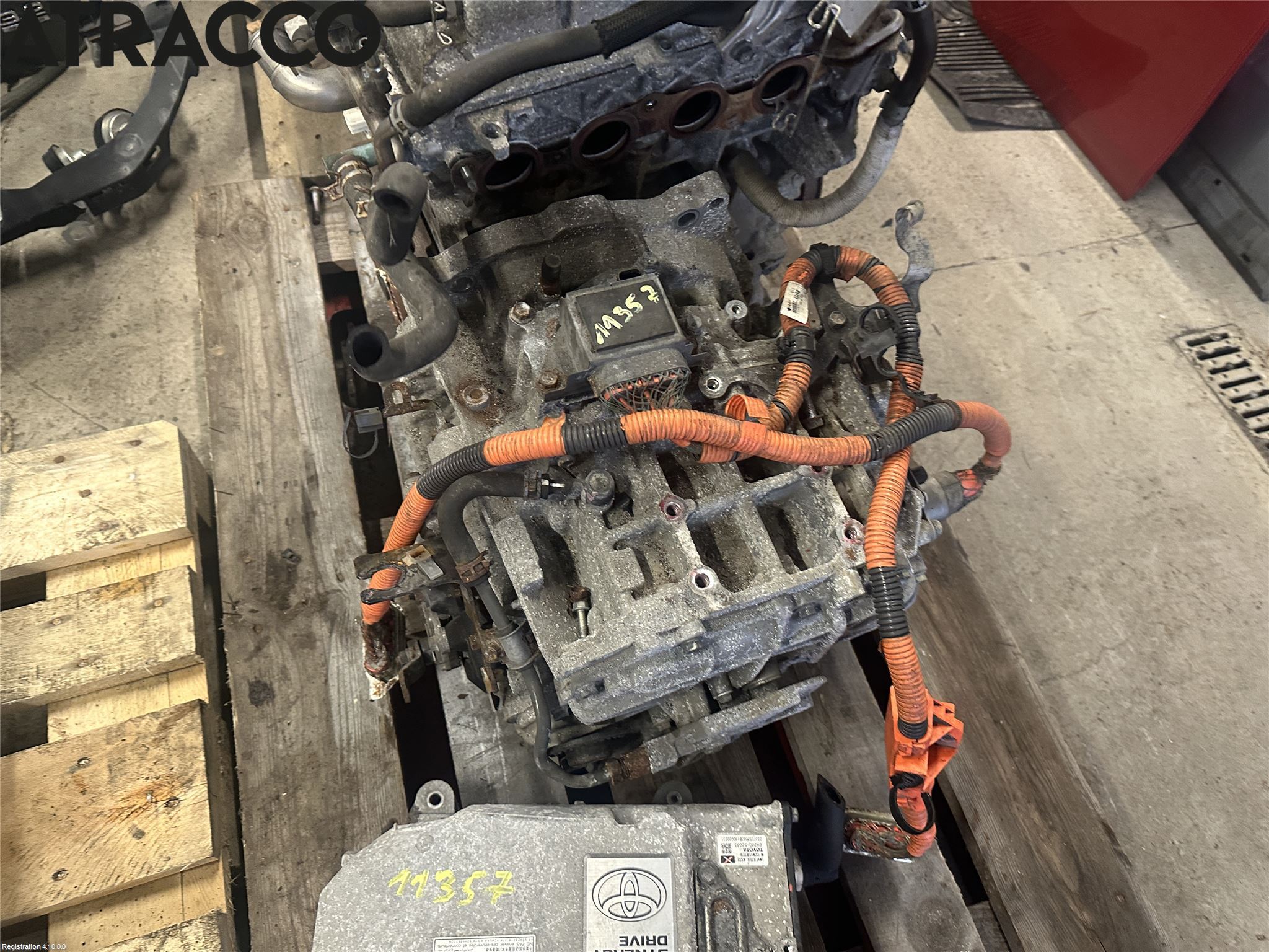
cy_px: 476
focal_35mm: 24
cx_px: 634
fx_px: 880
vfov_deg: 56.8
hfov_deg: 71.6
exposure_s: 1/50
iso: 320
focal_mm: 6.86
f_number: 1.78
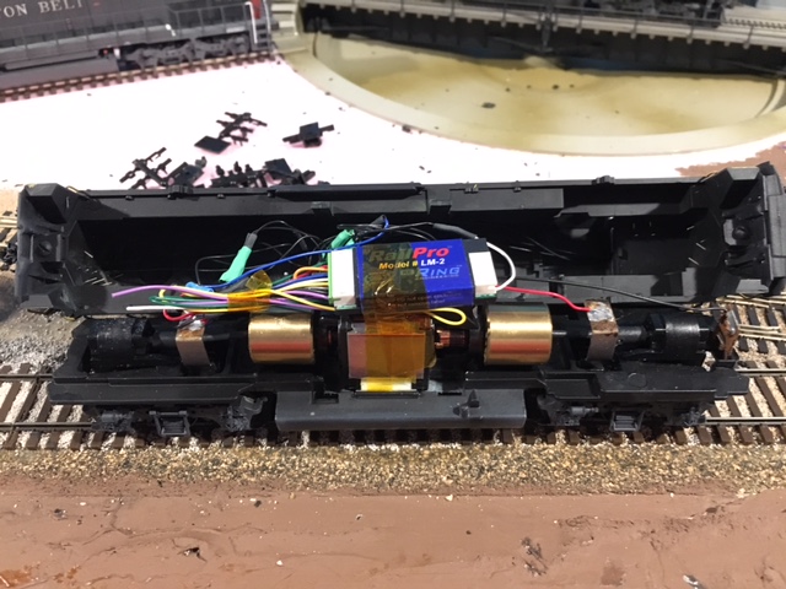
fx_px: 658
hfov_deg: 61.7
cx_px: 393
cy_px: 294
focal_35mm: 29
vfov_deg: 48.2
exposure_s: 1/15
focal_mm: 4.15
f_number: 2.2
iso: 320
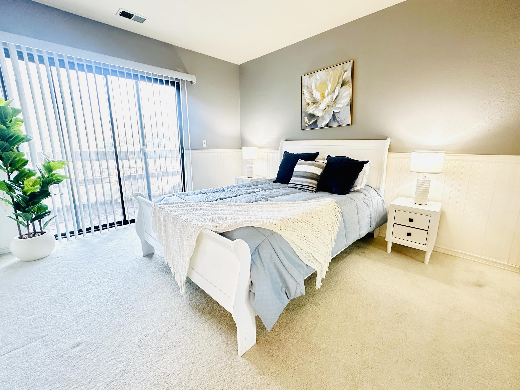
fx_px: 225
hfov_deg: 98.1
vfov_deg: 81.7
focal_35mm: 15
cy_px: 192
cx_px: 269
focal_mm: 2.22
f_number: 2.2
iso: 400
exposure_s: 1/60
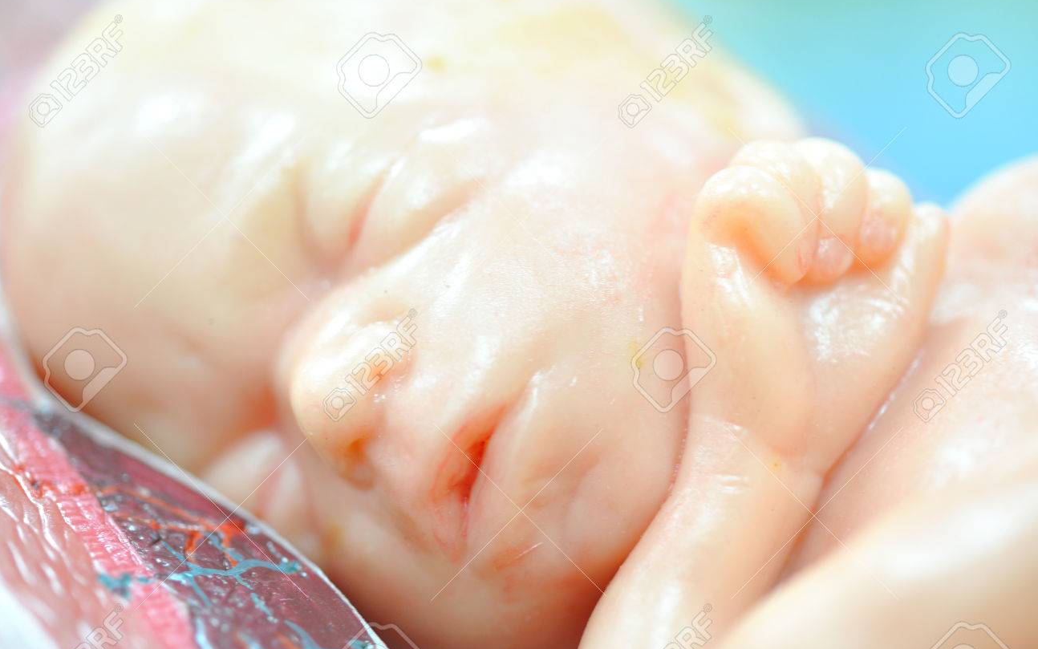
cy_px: 336
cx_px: 520
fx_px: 2603
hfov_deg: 22.6
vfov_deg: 14.2
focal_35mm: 92
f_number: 3.2
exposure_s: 1/15
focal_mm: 60
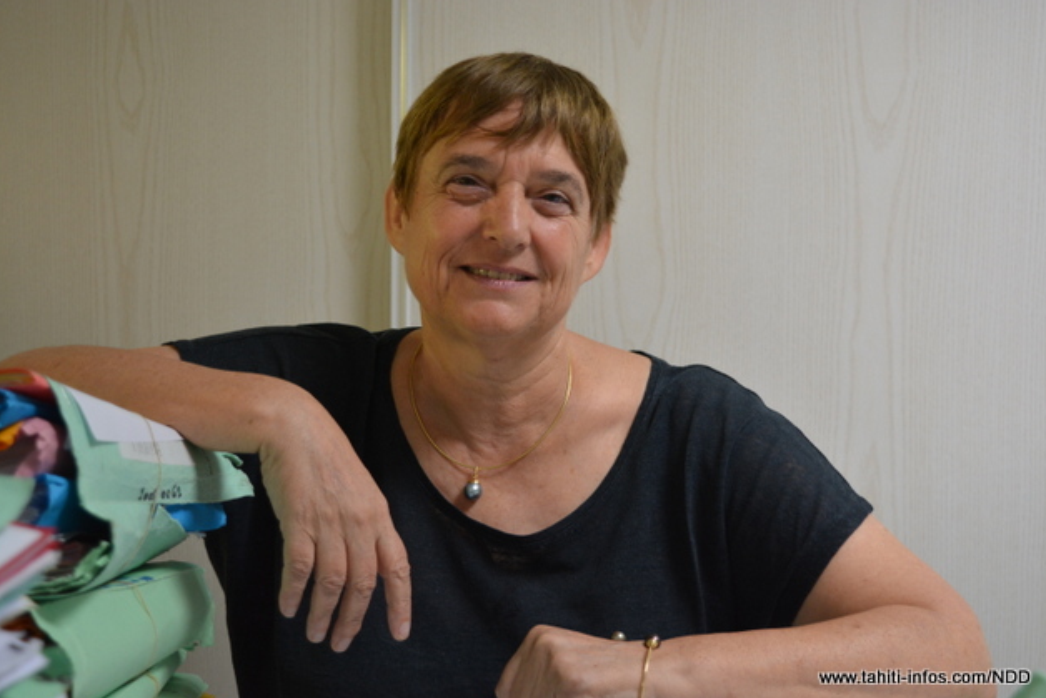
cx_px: 525
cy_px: 354
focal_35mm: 54
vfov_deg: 25.3
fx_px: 1555
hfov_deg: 37.2
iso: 800
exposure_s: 1/60
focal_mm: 35
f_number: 4.5
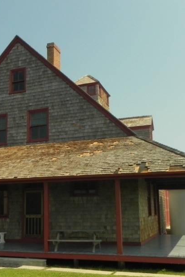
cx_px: 46
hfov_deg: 30.0
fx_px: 339
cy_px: 161
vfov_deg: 44.4
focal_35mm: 44
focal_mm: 4.6
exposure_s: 1/440
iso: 160
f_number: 8
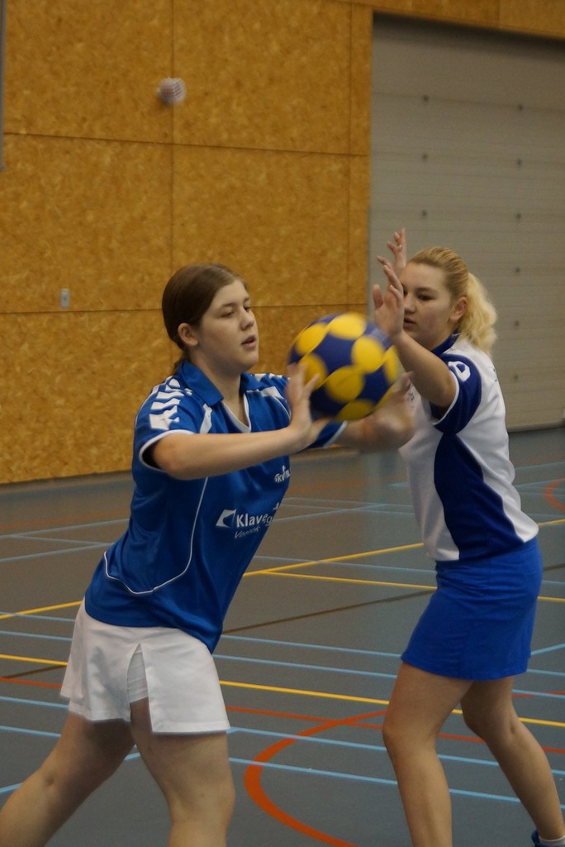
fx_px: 1763
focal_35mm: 75
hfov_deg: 18.2
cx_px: 282
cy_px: 424
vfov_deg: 27.0
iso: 800
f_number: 2.8
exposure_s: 1/200
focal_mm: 50
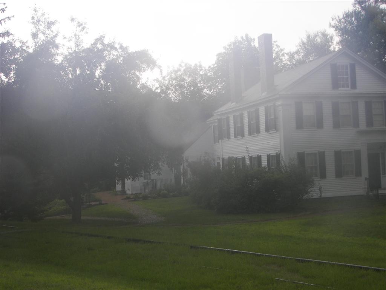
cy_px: 145
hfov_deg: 35.5
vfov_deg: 27.0
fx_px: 602
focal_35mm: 54
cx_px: 193
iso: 64
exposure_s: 1/80
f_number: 2.8
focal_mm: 8.9
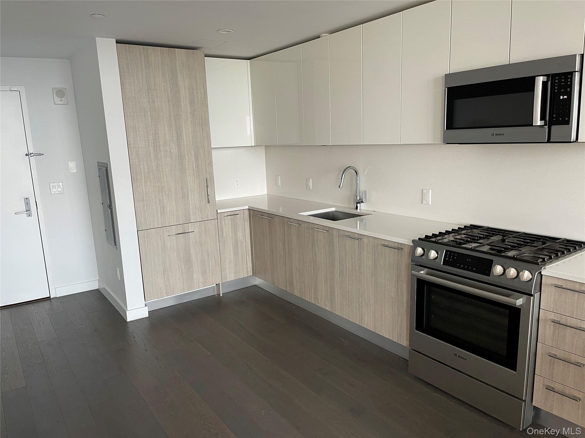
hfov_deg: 67.3
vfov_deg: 53.1
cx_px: 292
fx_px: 439
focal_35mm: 26
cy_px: 219
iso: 80
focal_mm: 5.1
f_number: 1.6
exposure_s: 1/60
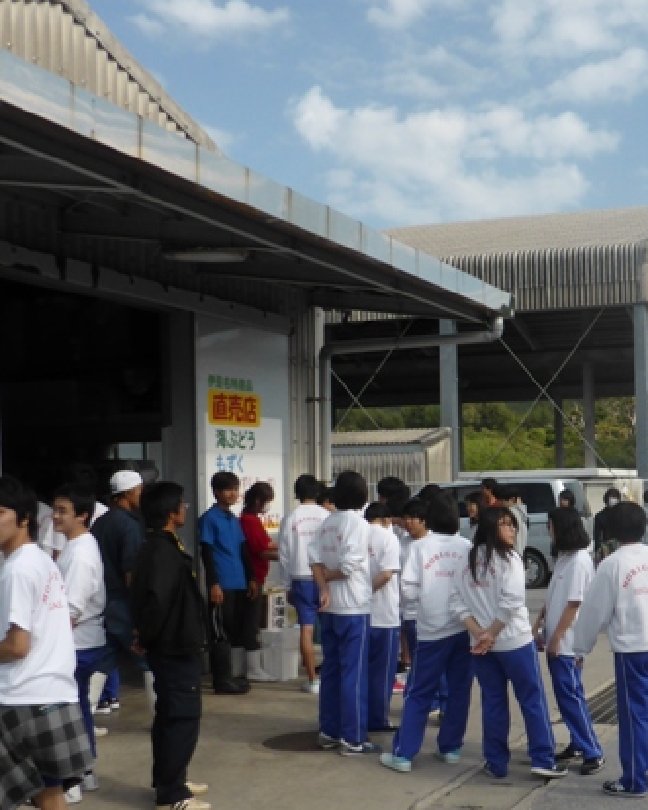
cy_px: 507
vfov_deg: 37.8
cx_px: 568
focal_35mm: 49
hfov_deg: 29.7
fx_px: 1175
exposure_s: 1/1300
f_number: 3.3
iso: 100
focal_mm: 4.3
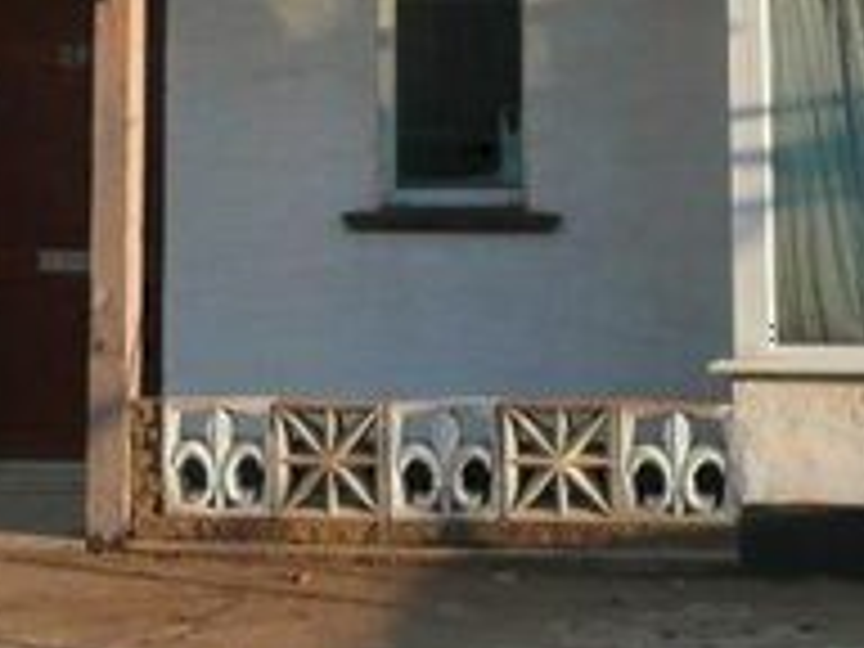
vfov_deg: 13.4
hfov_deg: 19.3
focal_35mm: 102
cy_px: -412
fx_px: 2546
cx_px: 459
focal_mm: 4.6
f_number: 3.3
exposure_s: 1/400
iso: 100
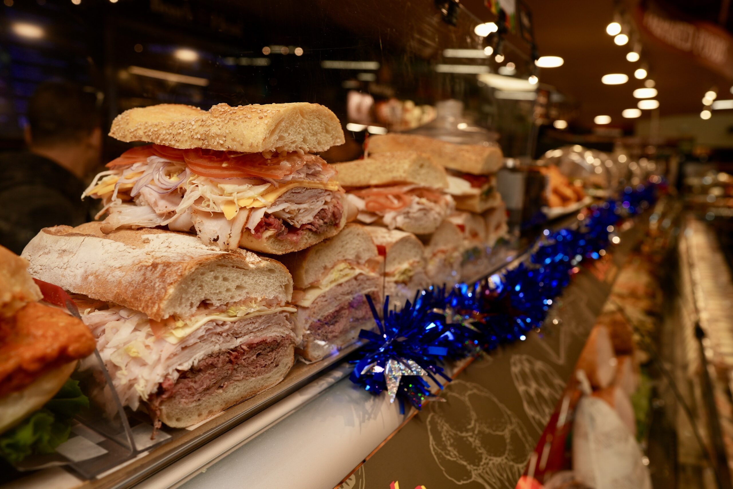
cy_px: 244
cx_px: 366
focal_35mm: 24
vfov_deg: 53.2
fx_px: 489
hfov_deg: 73.7
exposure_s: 1/160
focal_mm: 24
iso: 320
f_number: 5
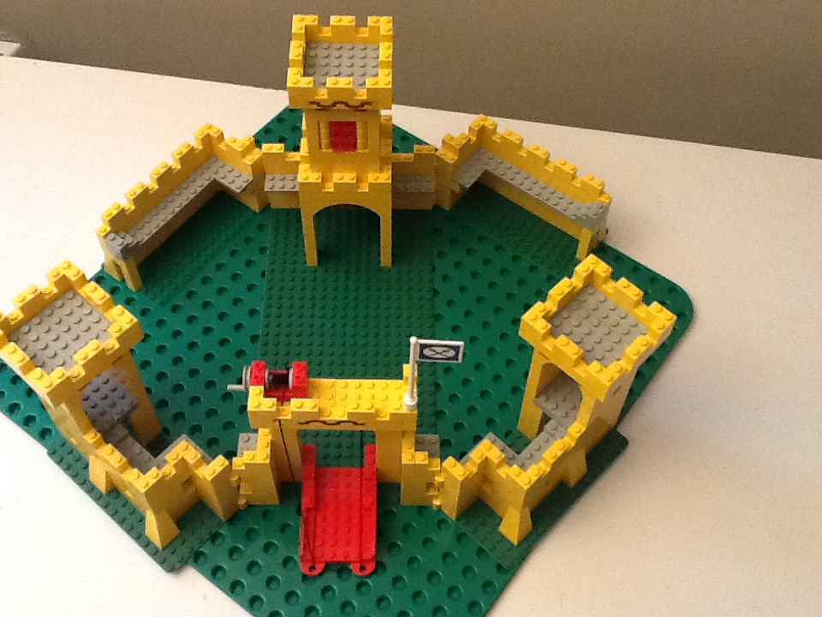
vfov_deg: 44.2
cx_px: 411
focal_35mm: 32
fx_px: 760
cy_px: 308
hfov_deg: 56.8
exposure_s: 1/15
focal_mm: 2.03
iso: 400
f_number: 2.4
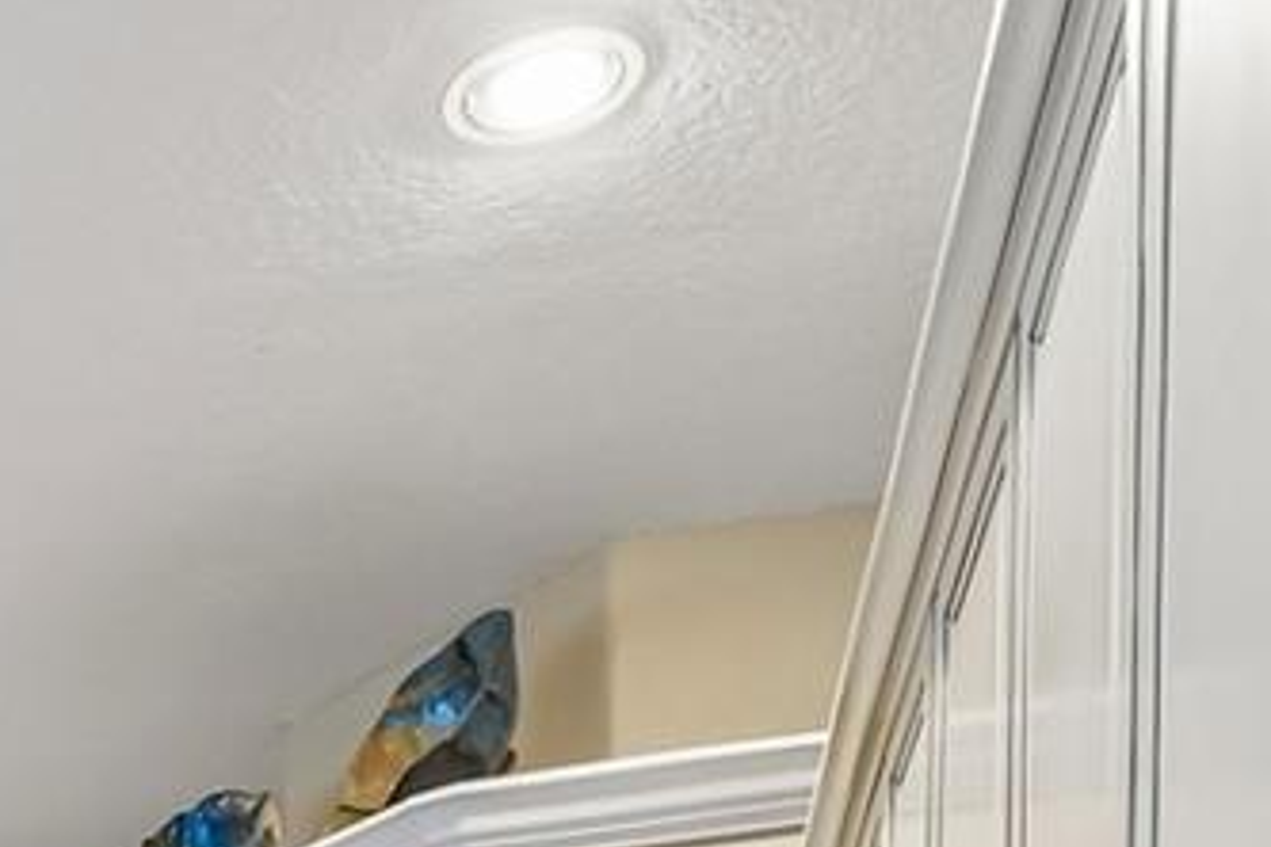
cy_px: 1782
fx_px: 2542
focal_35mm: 72
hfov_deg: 23.5
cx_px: -531
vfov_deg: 14.8
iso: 100
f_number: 7.1
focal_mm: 10
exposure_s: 1/2
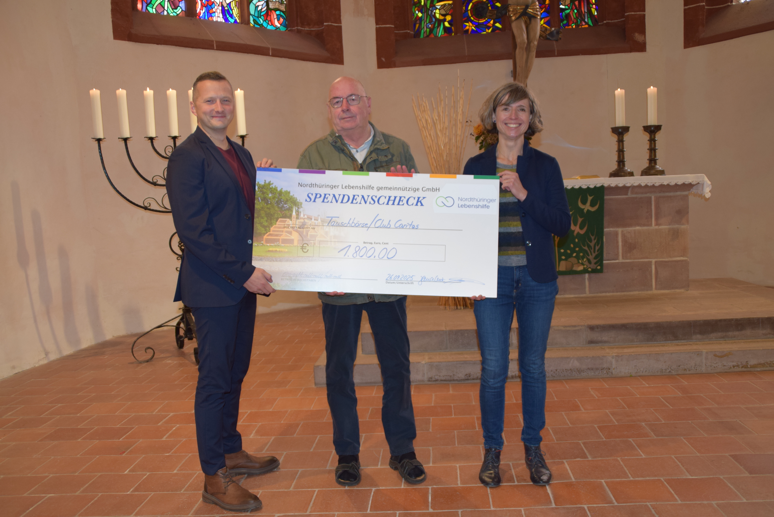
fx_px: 710
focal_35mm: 33
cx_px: 387
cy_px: 258
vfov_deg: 40.0
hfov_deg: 57.2
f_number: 3.5
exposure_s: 1/60
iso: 720
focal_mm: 22
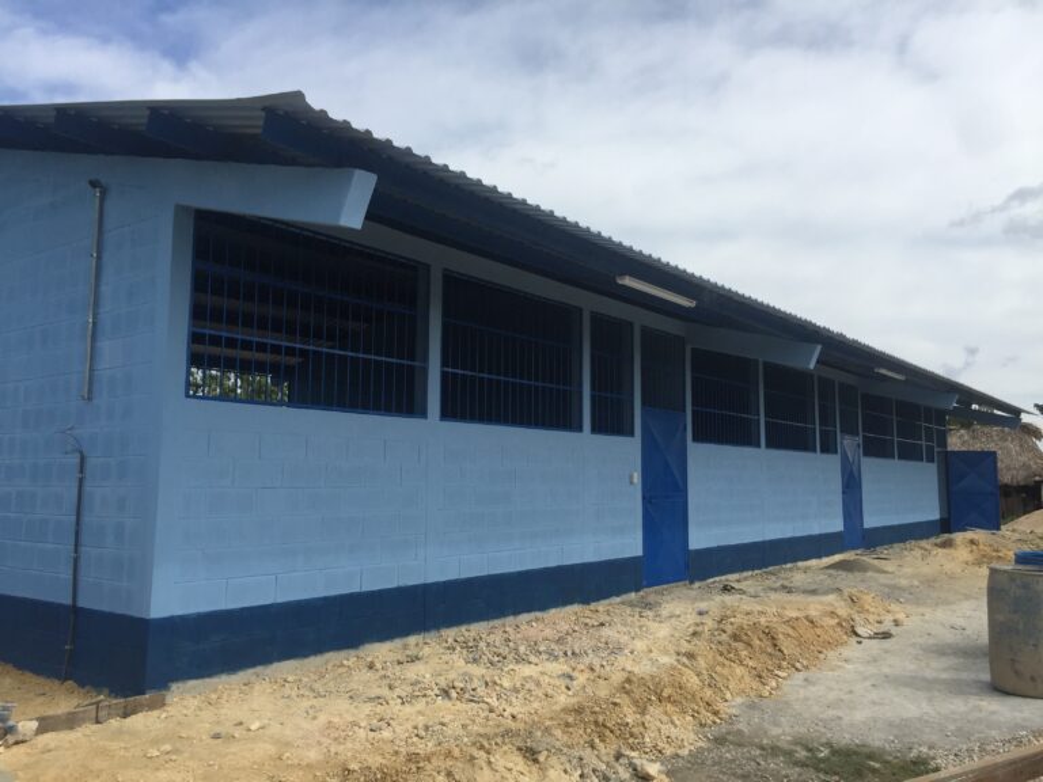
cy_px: 391
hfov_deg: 61.7
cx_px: 522
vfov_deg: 48.2
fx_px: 874
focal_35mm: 29
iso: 32
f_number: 2.2
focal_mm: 4.15
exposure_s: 1/2639
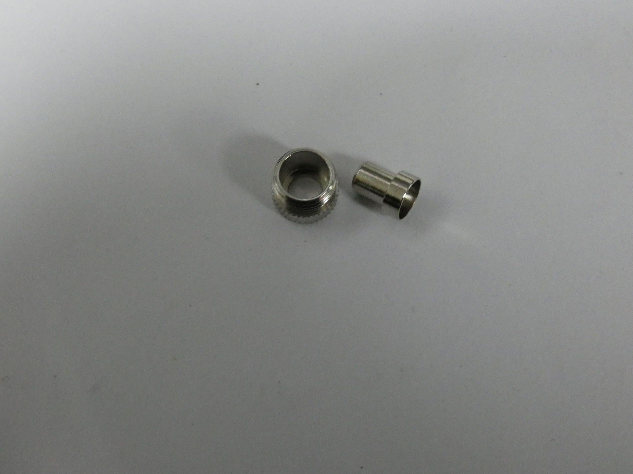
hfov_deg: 39.7
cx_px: 316
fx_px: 878
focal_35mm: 48
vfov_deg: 30.3
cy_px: 237
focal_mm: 8.6
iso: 1600
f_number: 3.8
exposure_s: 1/80
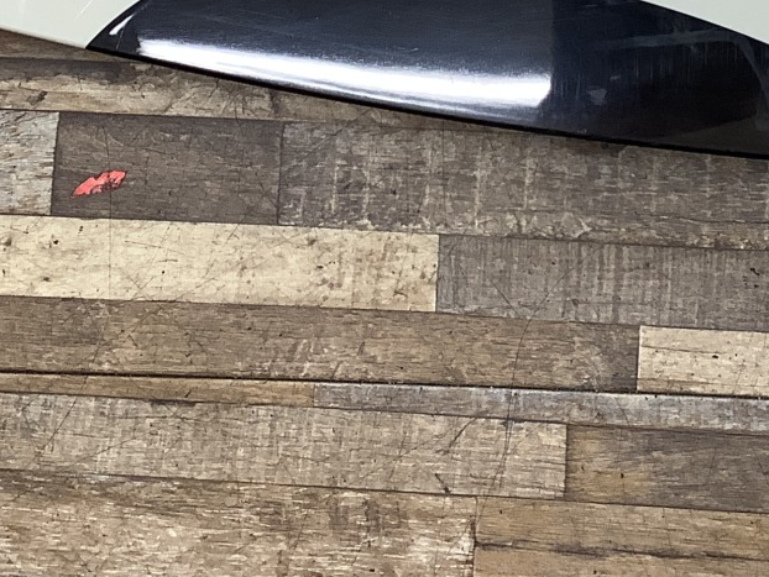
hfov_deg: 23.8
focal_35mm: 82
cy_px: -76
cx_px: 490
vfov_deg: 17.3
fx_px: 1822
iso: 80
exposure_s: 1/60
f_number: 2.4
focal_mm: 3.3
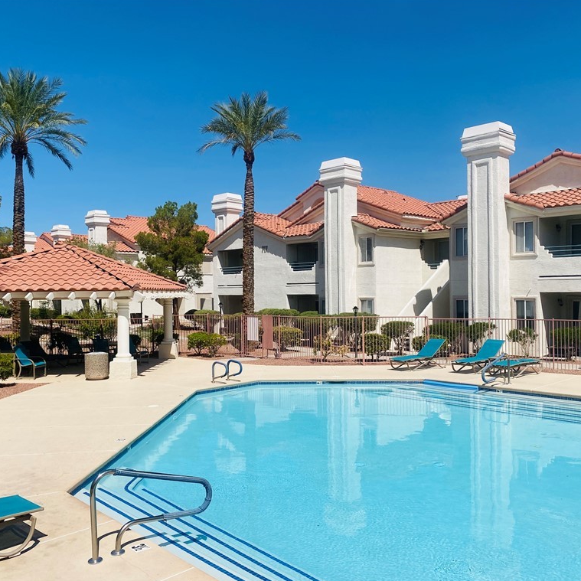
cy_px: 290
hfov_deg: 52.5
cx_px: 291
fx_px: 589
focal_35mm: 31
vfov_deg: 52.5
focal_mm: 4.25
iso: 32
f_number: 1.8
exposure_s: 1/6410
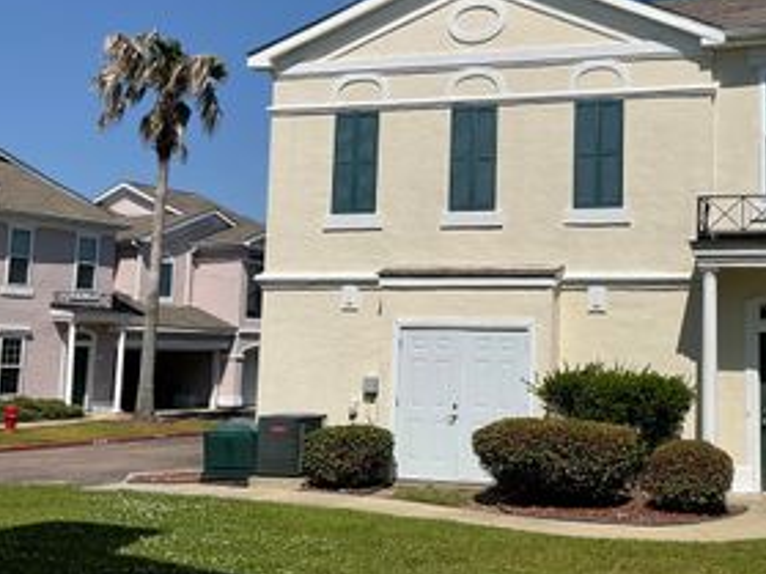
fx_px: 1150
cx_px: 596
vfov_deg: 27.9
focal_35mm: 52
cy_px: 218
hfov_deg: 35.8
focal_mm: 3
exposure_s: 1/5814
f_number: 1.8
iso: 20
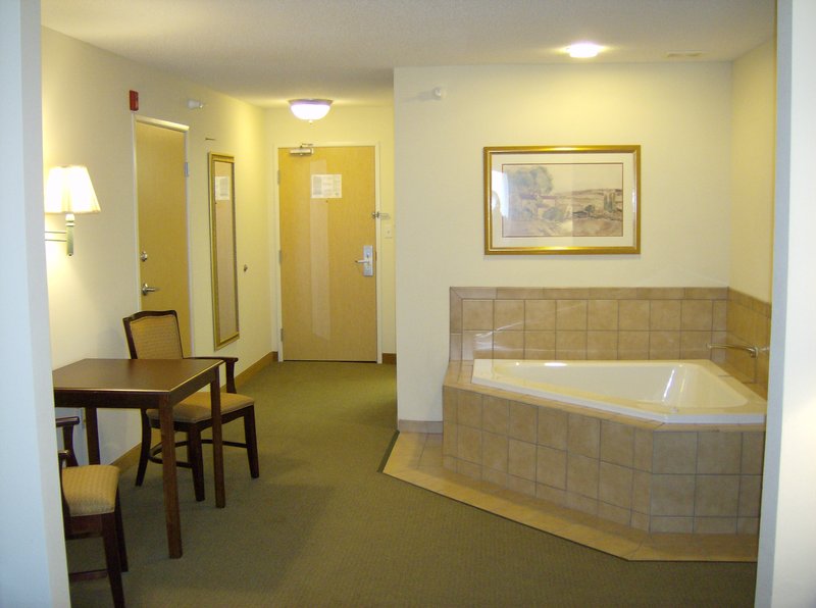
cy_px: 304
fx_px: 847
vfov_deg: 39.5
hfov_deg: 51.5
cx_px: 408
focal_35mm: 36
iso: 200
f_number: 2.8
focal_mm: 6
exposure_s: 1/24
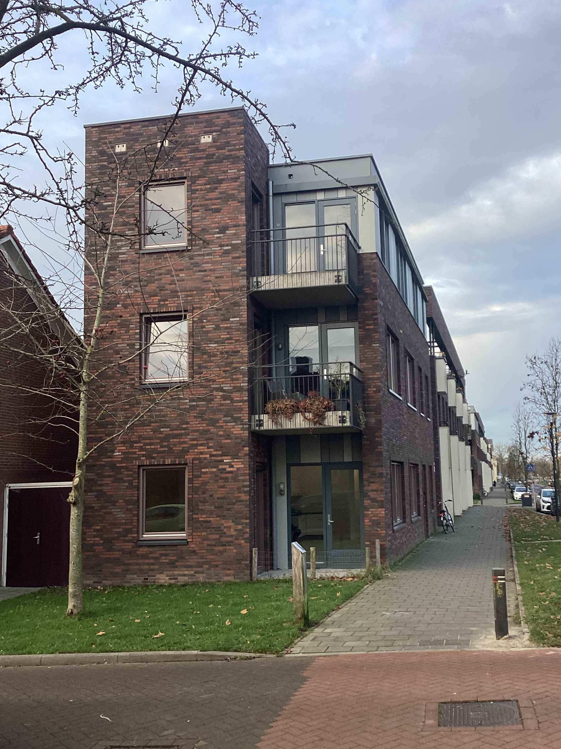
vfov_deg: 51.4
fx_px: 778
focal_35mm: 36
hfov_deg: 39.6
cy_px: 371
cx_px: 312
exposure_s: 1/120
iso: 40
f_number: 2.4
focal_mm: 3.3
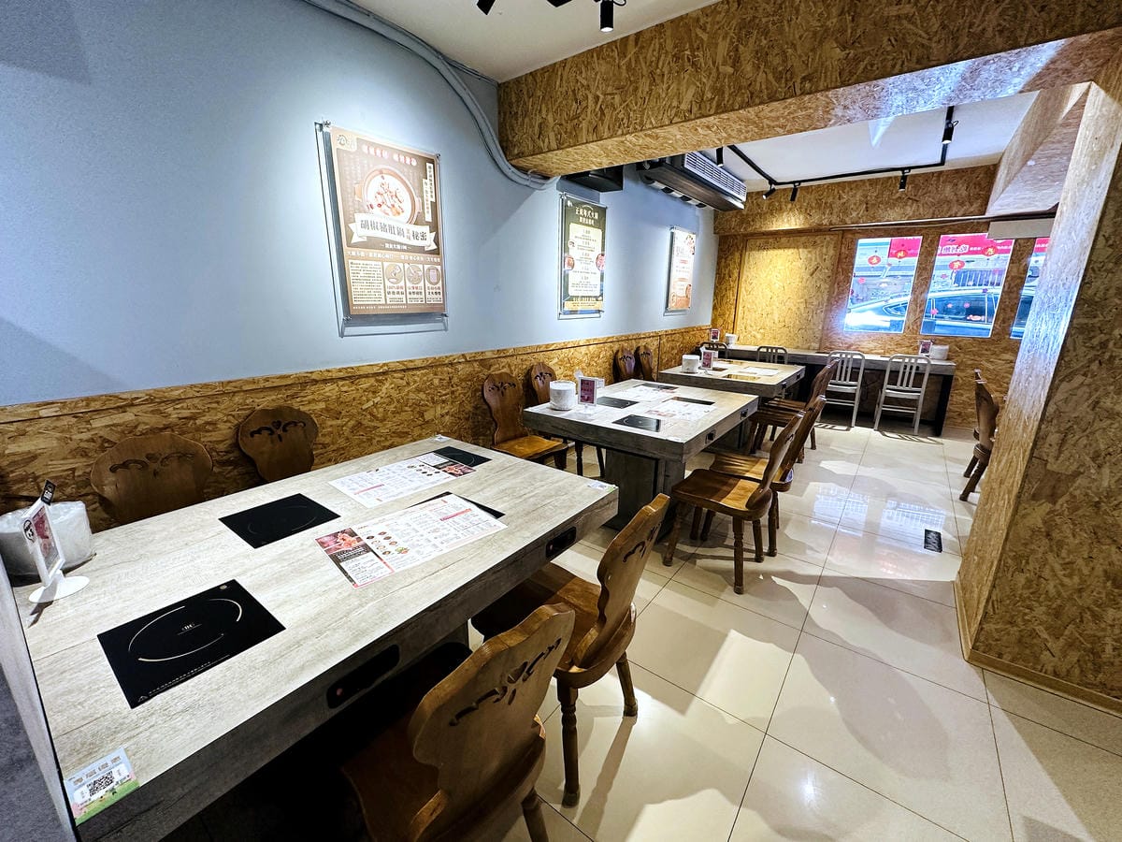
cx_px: 561
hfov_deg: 102.1
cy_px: 421
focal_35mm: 14
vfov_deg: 85.7
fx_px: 454
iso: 200
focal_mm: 2.22
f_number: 2.2
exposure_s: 1/120
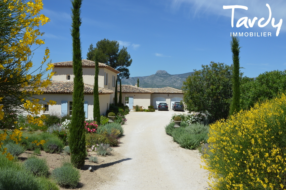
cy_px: 95
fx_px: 262
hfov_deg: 57.3
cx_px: 143
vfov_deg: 39.9
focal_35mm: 33
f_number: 9
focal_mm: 22
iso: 100
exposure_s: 1/320
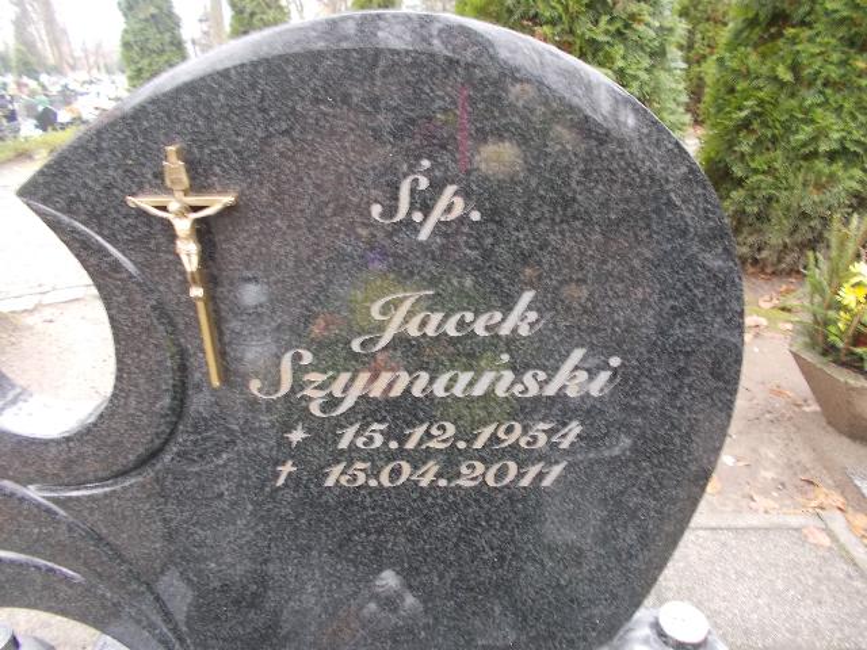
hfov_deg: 67.3
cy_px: 325
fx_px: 651
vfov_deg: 53.1
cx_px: 434
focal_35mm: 26
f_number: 3.2
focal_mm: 4.6
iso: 200
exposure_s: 1/10
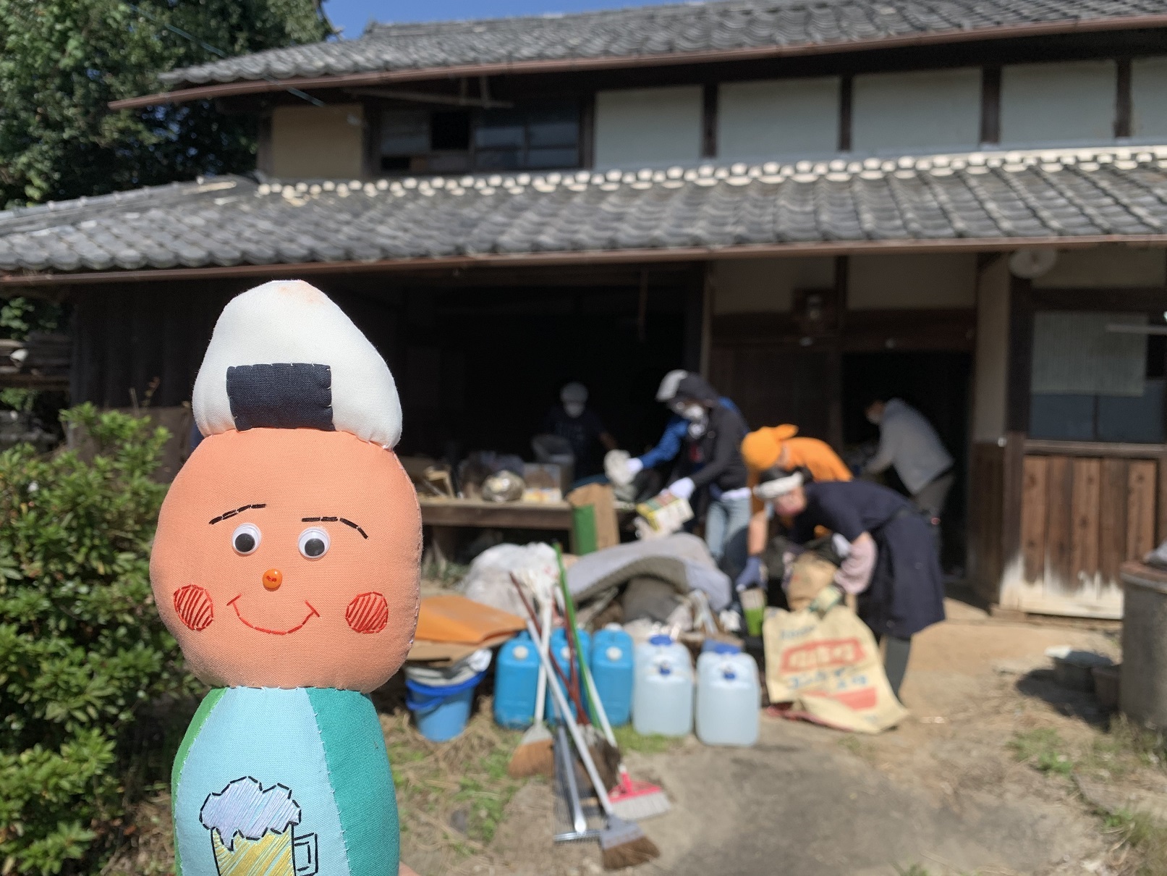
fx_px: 877
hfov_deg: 67.3
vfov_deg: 53.1
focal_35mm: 26
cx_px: 584
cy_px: 438
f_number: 1.8
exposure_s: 1/4274
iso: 25
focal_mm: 4.25
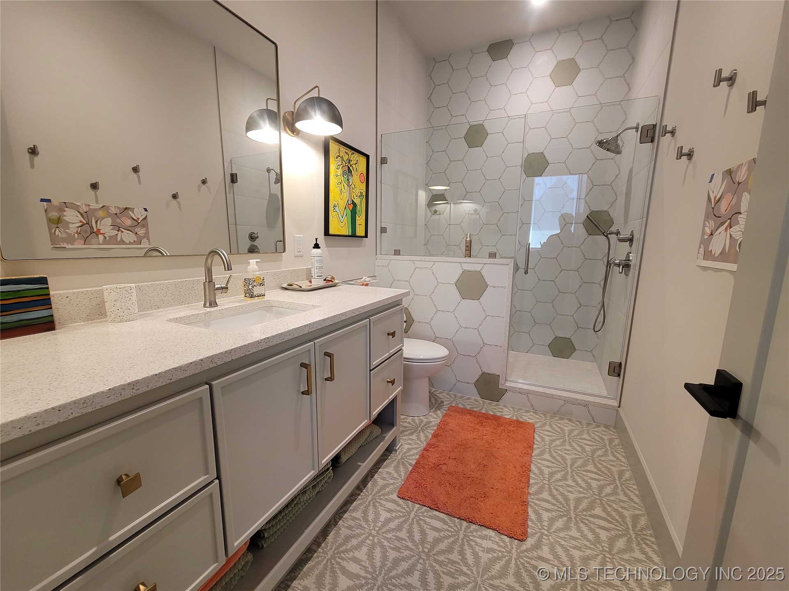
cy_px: 296
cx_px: 394
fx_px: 296
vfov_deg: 89.9
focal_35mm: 13
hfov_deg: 106.2
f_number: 2.2
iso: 200
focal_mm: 2.2
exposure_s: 1/60
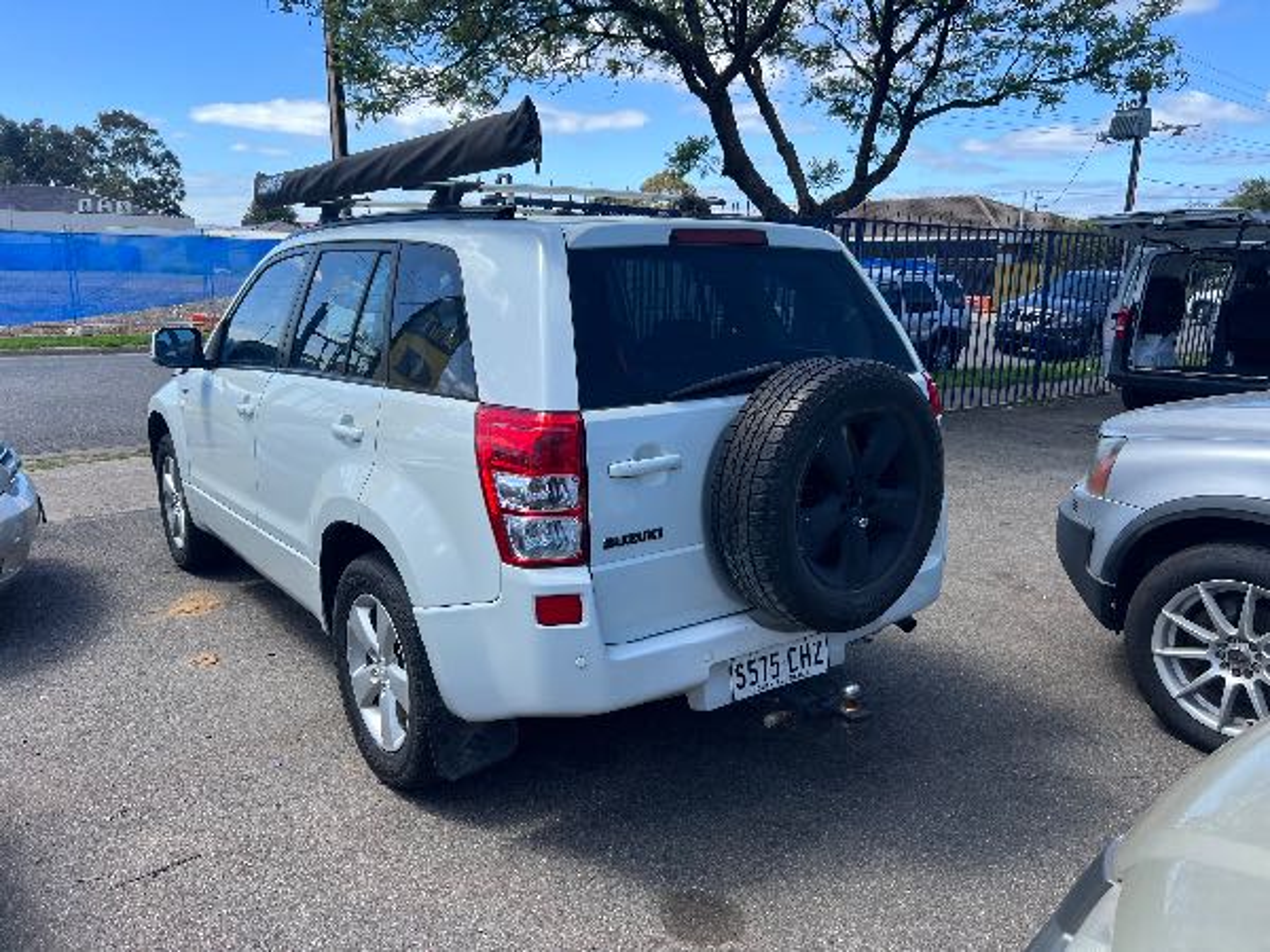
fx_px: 954
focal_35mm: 26
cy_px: 476
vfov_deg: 53.1
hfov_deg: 67.3
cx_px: 635
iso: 50
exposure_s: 1/1972
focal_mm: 5.7
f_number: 1.5
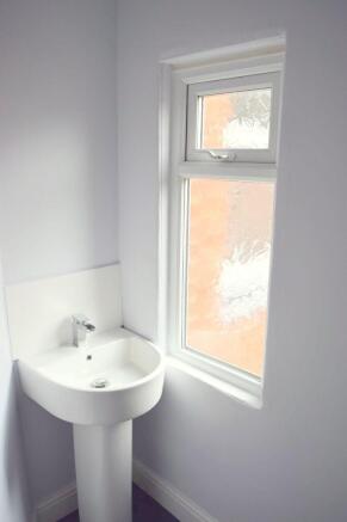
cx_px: 174
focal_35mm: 27
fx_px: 391
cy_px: 261
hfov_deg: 47.9
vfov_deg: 67.4
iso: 400
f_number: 5.6
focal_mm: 18
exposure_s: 1/125
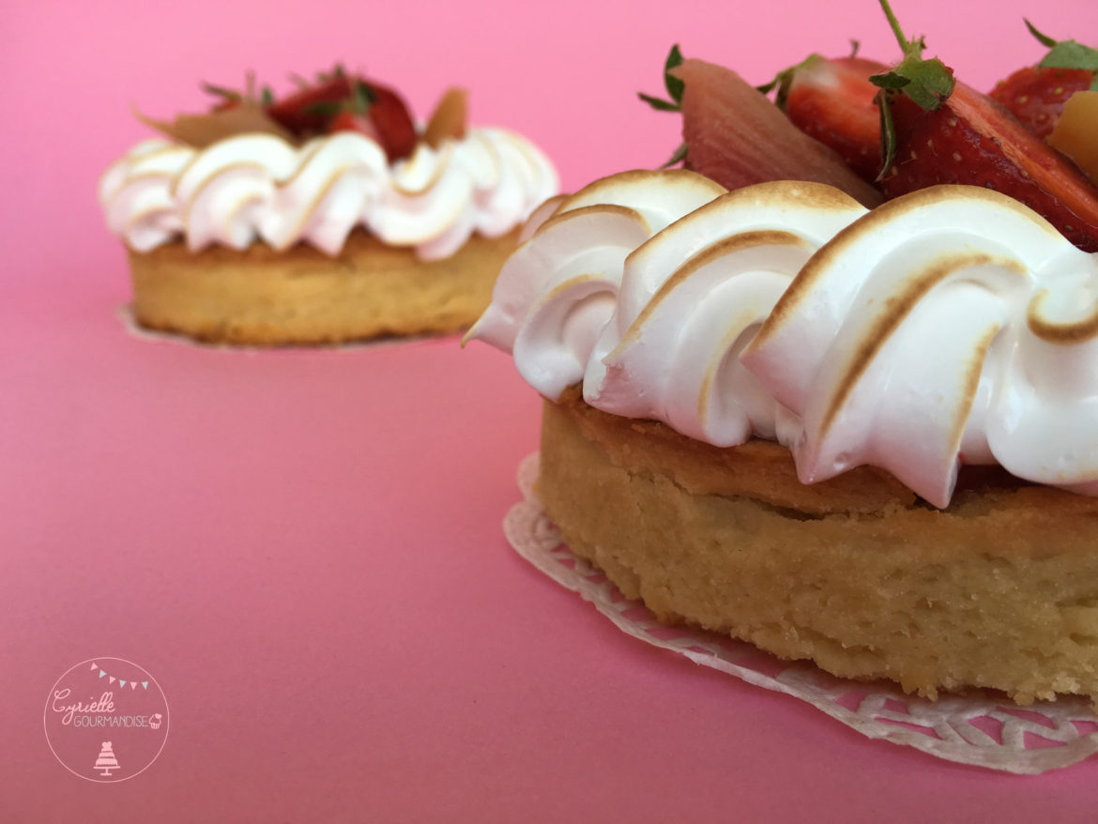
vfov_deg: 48.2
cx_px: 549
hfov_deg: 61.6
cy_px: 412
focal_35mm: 29
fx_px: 920
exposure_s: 1/50
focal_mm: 4.15
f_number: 2.2
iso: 25
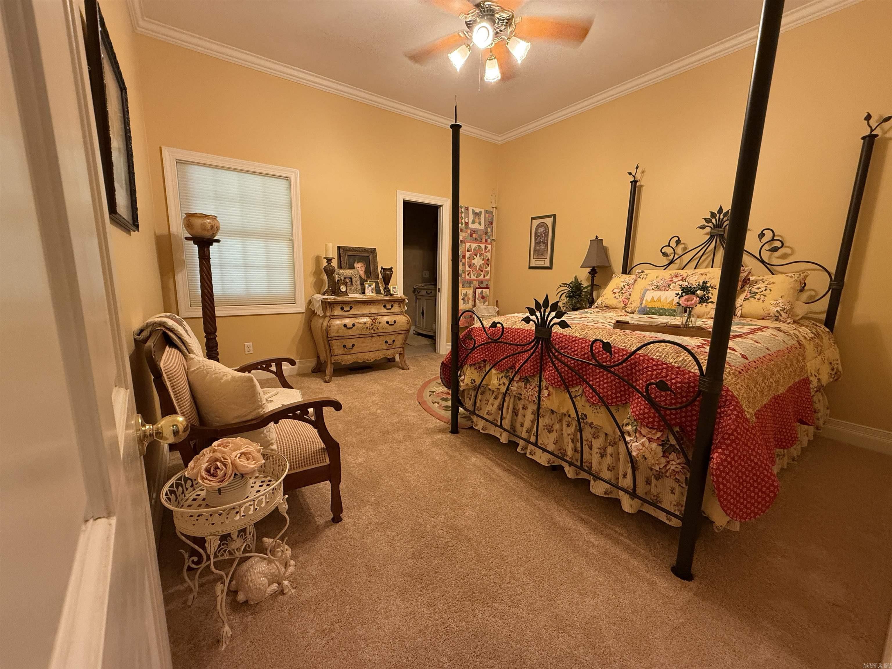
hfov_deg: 102.1
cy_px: 334
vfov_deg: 85.7
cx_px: 446
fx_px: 361
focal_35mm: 14
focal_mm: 2.22
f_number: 2.2
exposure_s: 1/60
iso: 400
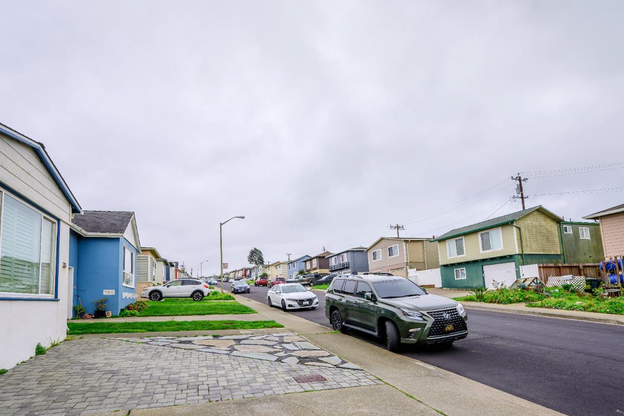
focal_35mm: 18
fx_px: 312
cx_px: 297
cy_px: 260
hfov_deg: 89.9
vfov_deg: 66.4
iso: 200
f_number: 8
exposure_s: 1/320
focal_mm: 14
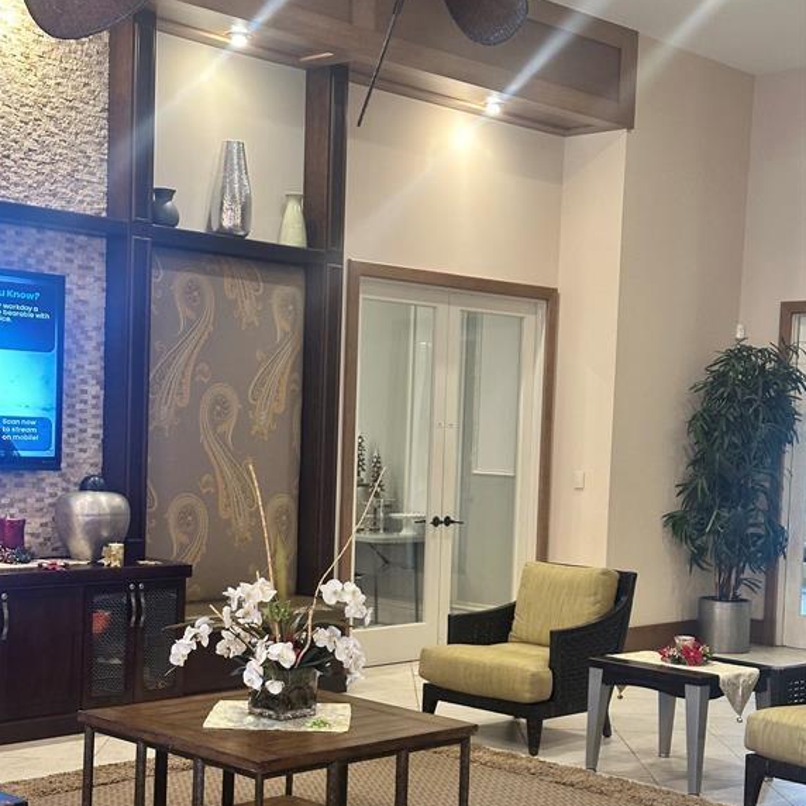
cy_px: 510
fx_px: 1502
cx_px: 403
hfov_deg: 30.0
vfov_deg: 29.9
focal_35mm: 57
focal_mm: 6.86
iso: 250
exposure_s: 1/40
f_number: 1.78
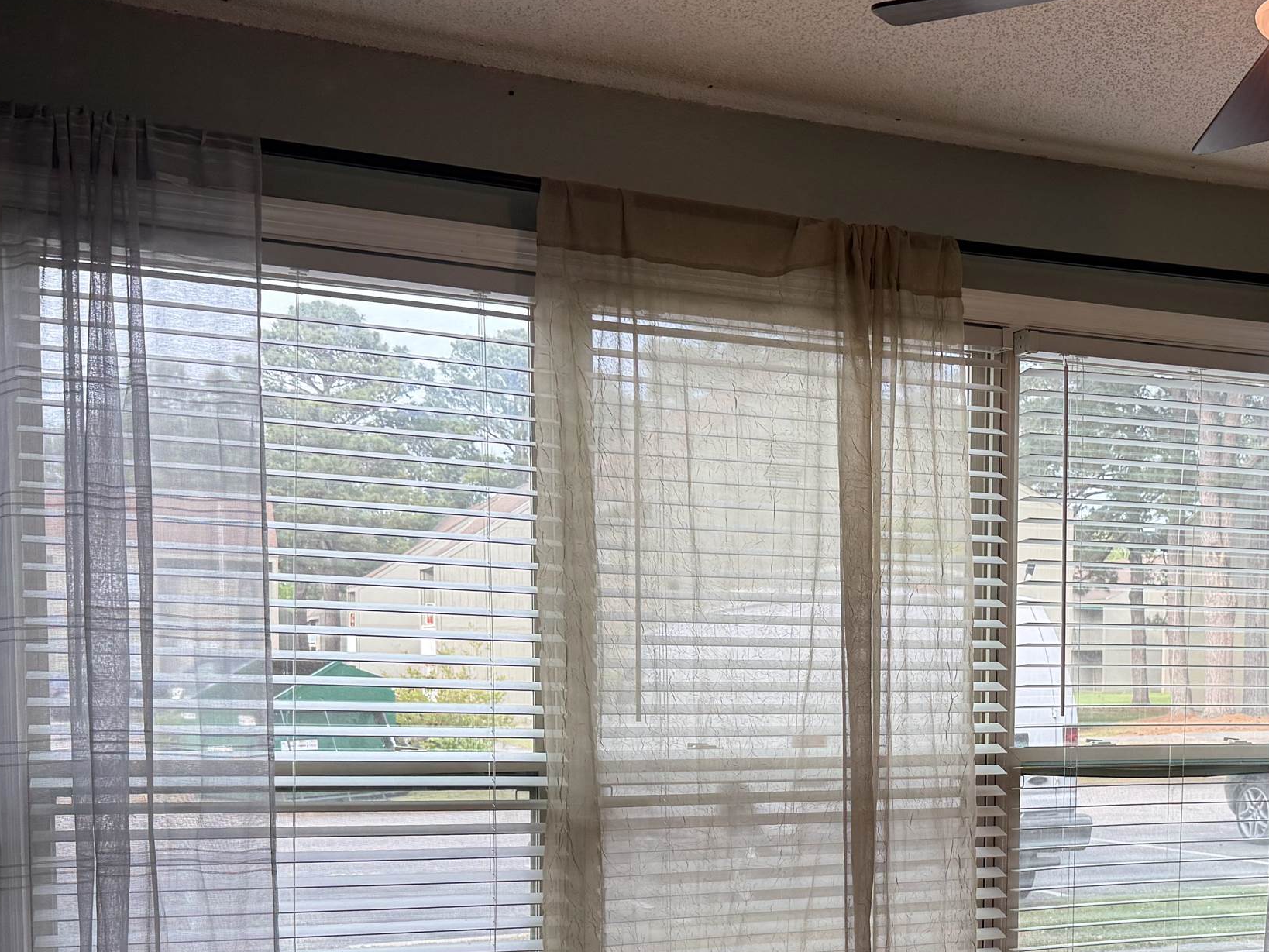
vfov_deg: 31.2
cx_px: 957
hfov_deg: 40.8
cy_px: 785
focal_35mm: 45
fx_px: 1650
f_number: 1.78
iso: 64
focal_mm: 6.76
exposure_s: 1/120
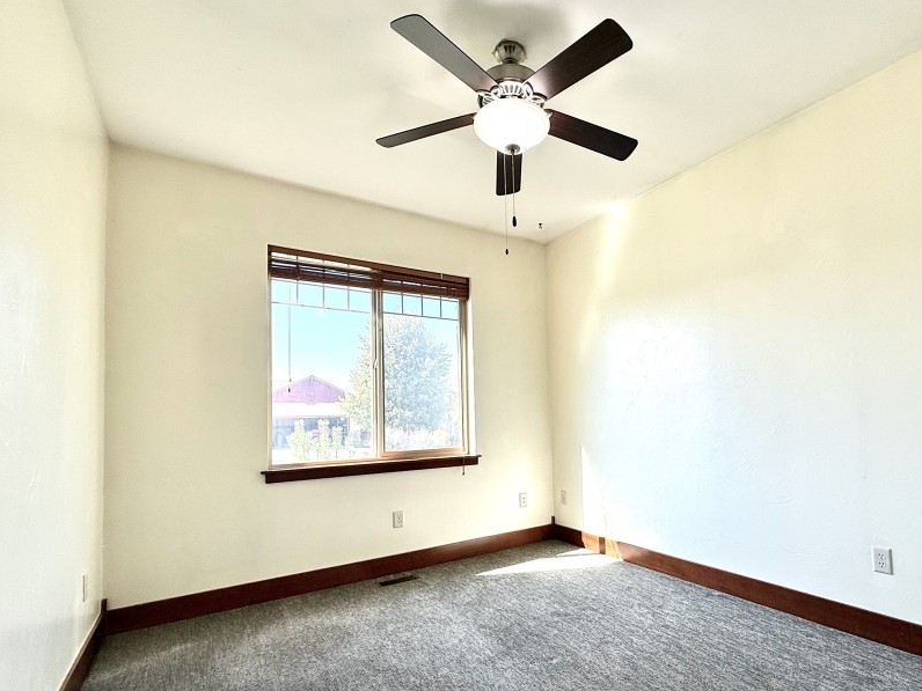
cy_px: 396
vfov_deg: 71.2
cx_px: 546
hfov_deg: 86.8
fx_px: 479
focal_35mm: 18
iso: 64
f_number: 2.2
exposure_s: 1/234
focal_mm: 2.22
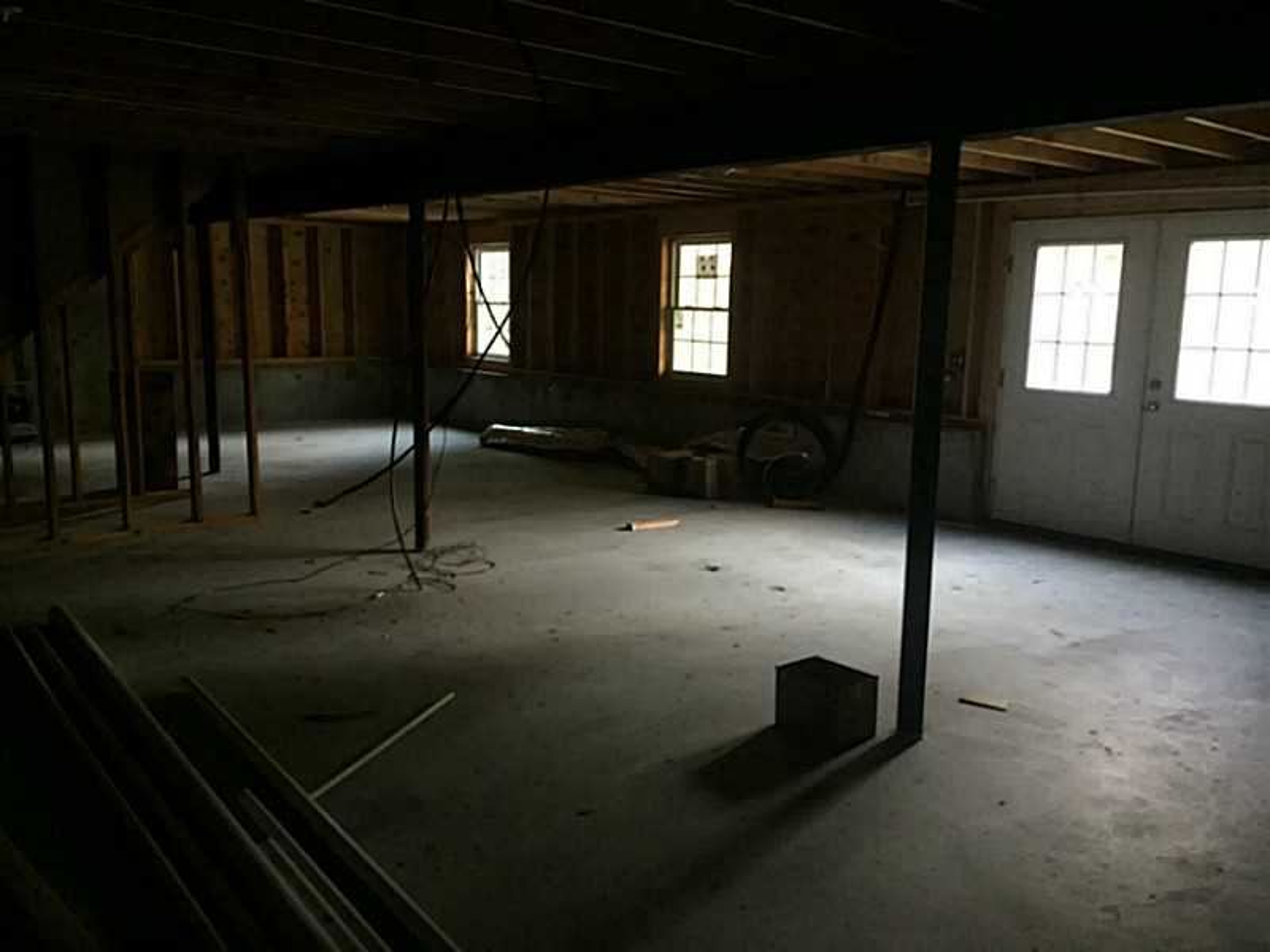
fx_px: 1064
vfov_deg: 48.2
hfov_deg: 61.7
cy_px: 476
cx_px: 635
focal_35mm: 29
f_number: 2.2
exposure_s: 1/17
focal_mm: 4.15
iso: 250
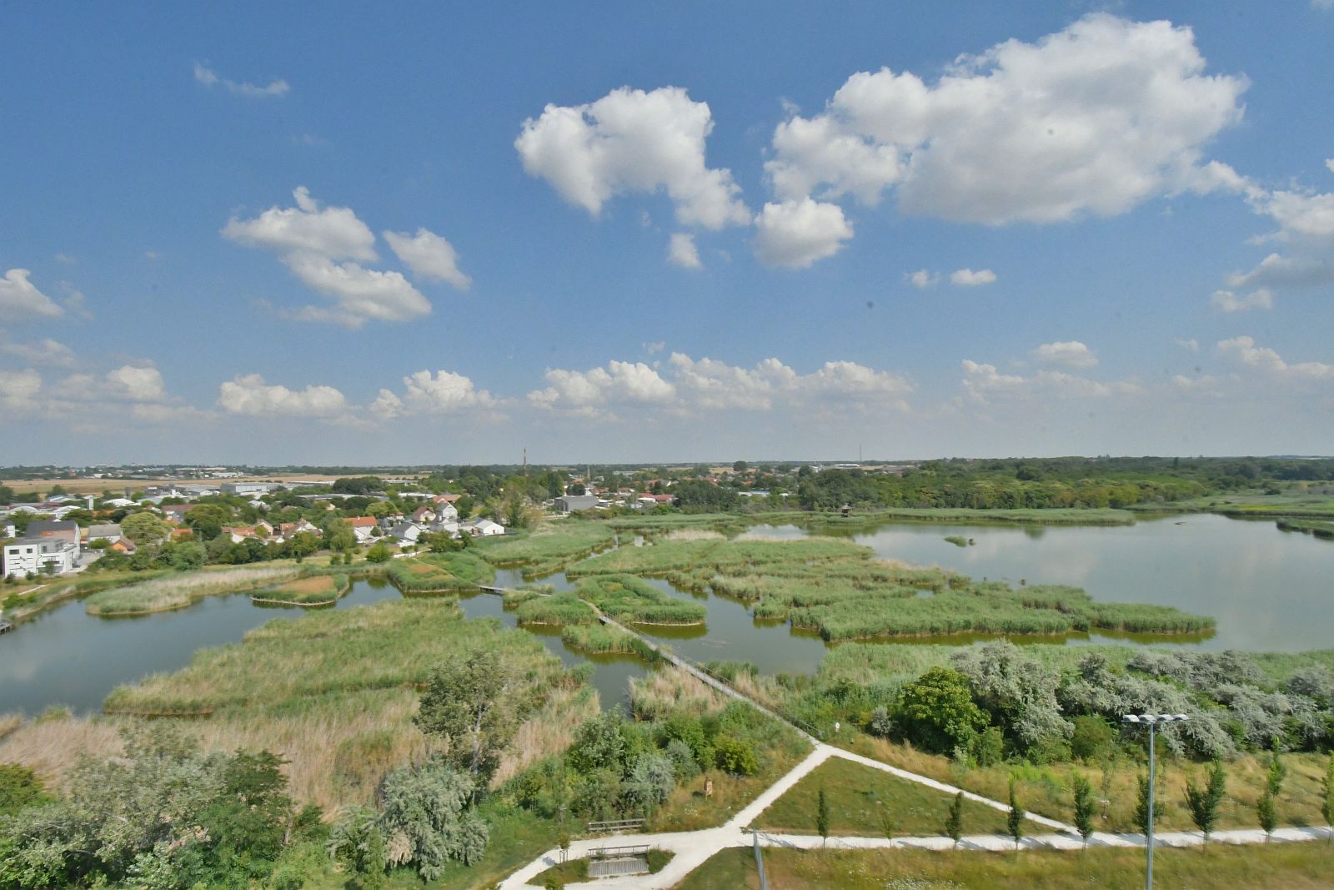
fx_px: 556
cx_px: 667
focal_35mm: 15
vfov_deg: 77.3
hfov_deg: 100.4
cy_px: 445
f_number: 22
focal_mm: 10
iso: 5000
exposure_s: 1/2000
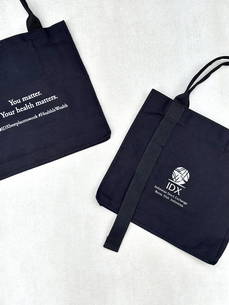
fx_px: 423
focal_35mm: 48
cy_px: 152
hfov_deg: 30.3
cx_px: 114
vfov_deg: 39.7
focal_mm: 6.86
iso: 80
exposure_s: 1/529
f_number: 1.78
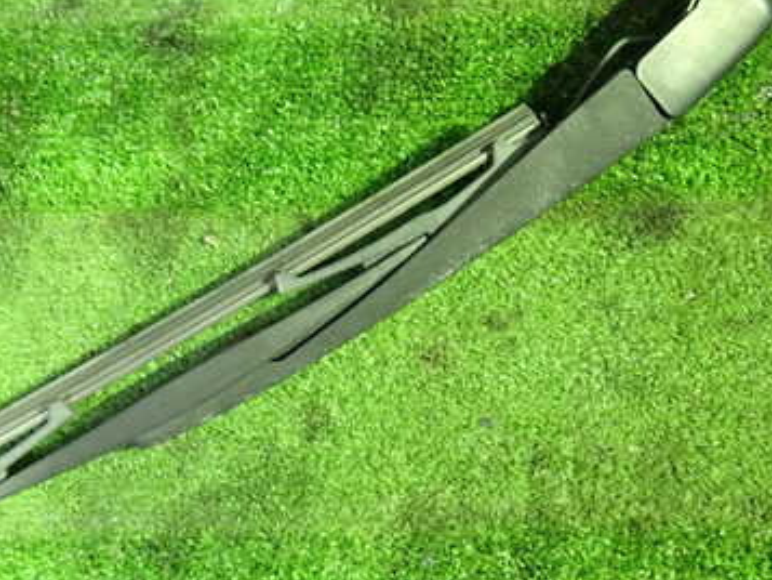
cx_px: 298
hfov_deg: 44.5
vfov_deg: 34.3
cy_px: 325
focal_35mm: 42
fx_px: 937
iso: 800
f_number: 2
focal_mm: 4.5
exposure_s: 1/20
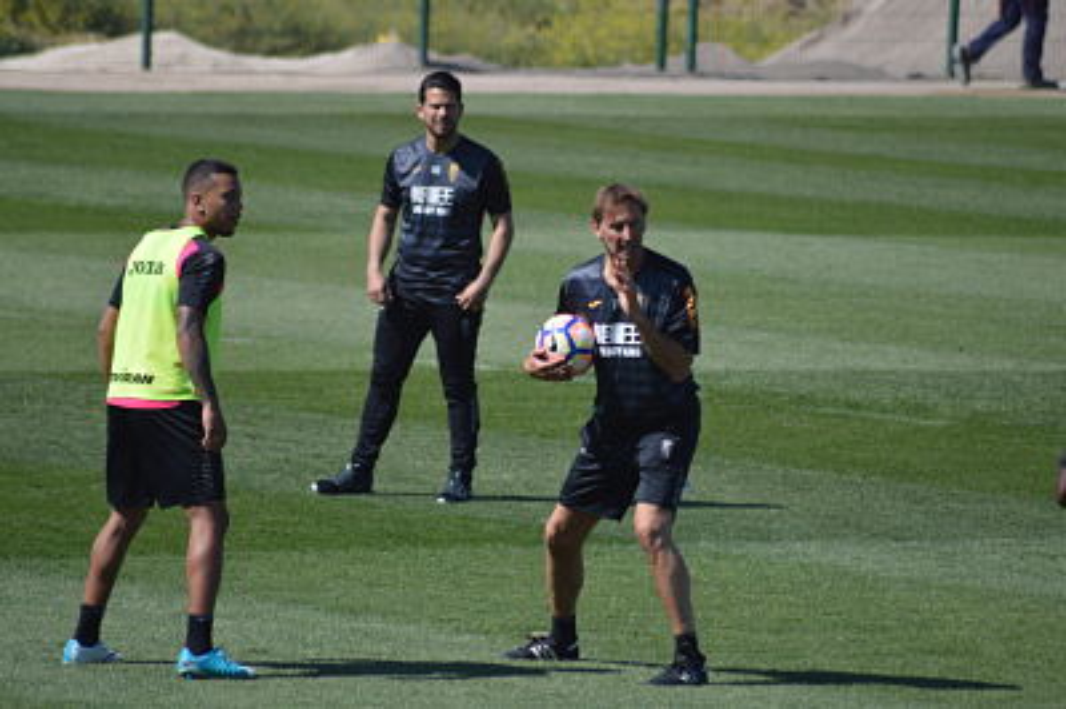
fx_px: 13314
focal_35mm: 450
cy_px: 354
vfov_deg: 3.0
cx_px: 533
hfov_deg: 4.6
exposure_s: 1/2000
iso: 400
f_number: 5.6
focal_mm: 300
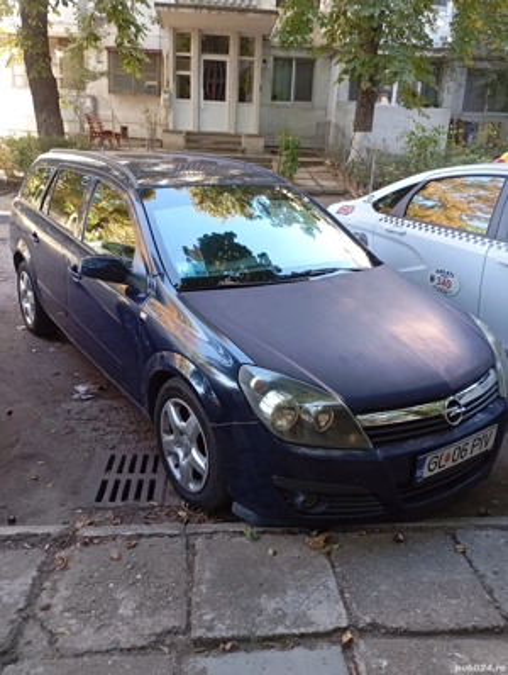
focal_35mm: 28
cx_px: 254
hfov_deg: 49.9
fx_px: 546
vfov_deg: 63.4
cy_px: 338
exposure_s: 1/50
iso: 409
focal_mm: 4.27
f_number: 1.8
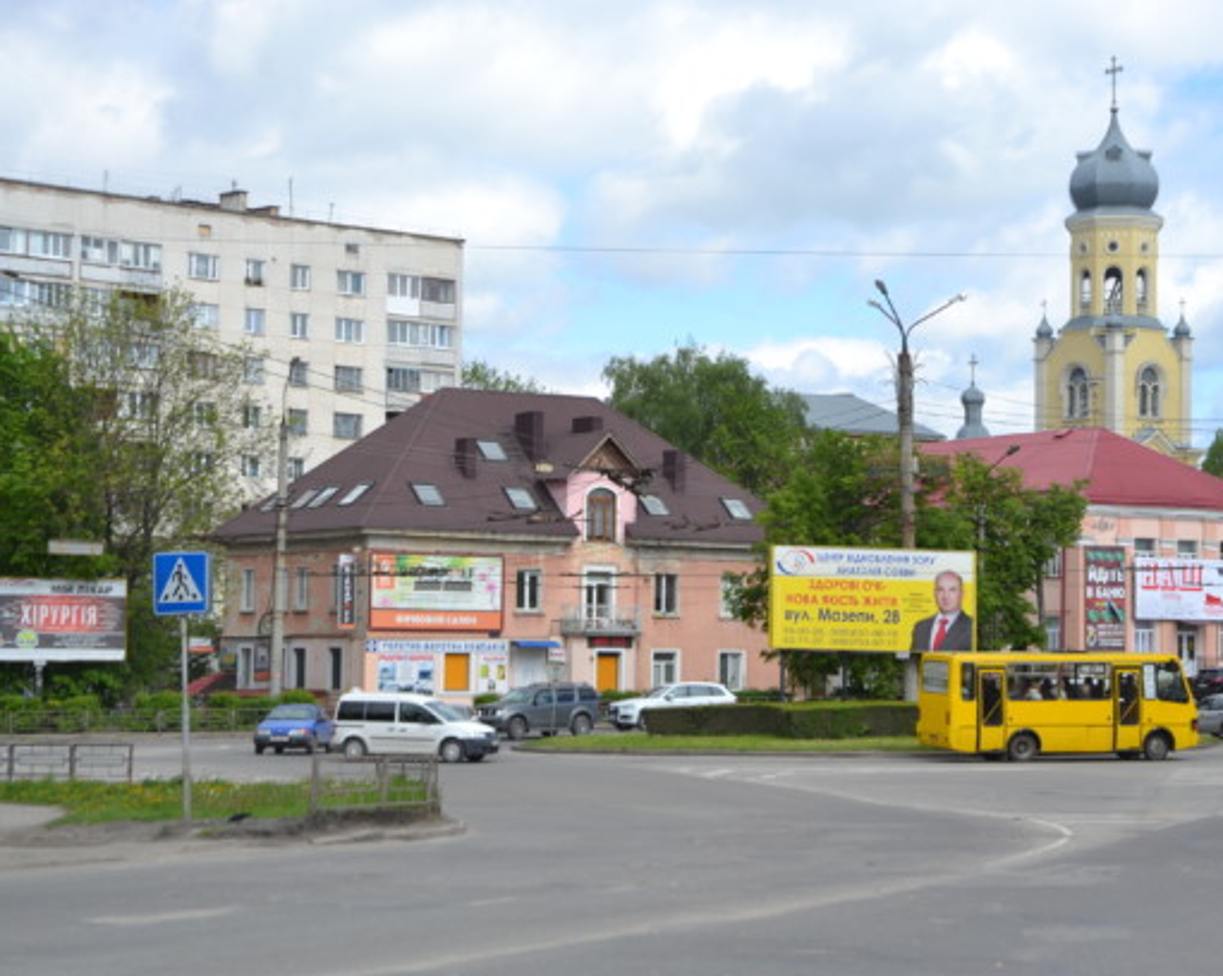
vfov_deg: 19.4
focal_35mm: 79
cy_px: 494
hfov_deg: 24.1
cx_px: 717
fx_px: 2857
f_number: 8
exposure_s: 1/250
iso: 100
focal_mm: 46
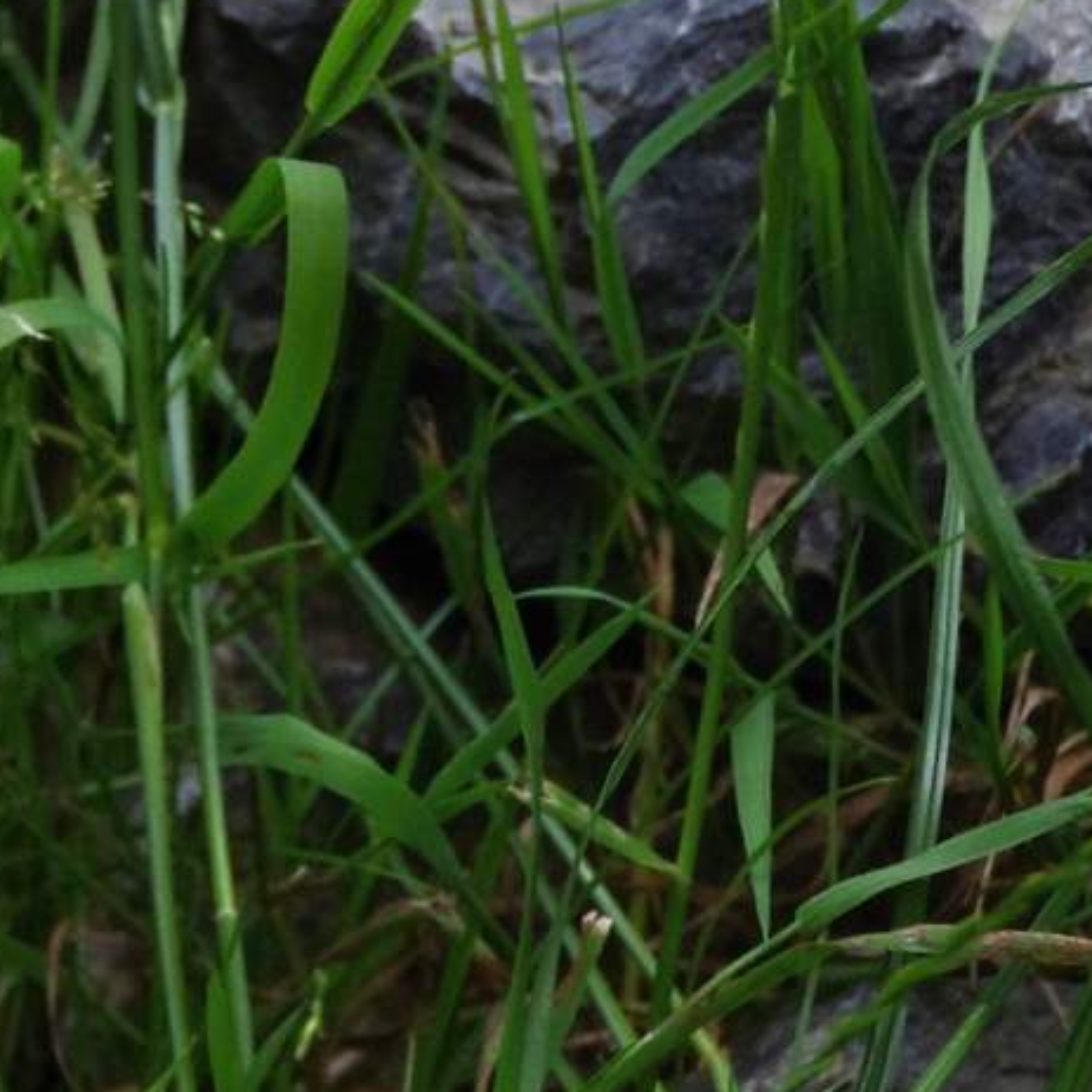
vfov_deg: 4.1
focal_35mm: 429
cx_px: -1167
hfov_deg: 4.0
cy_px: -276
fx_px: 15311
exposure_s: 1/800
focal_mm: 78
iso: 1600
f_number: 8
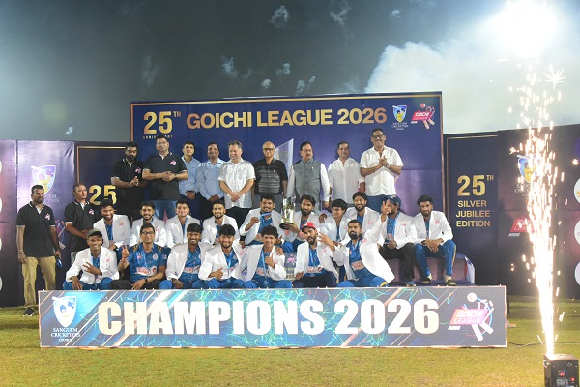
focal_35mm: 40
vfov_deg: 33.4
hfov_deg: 48.5
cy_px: 194
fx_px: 644
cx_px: 290
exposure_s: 1/160
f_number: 5.6
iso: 8000
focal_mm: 40
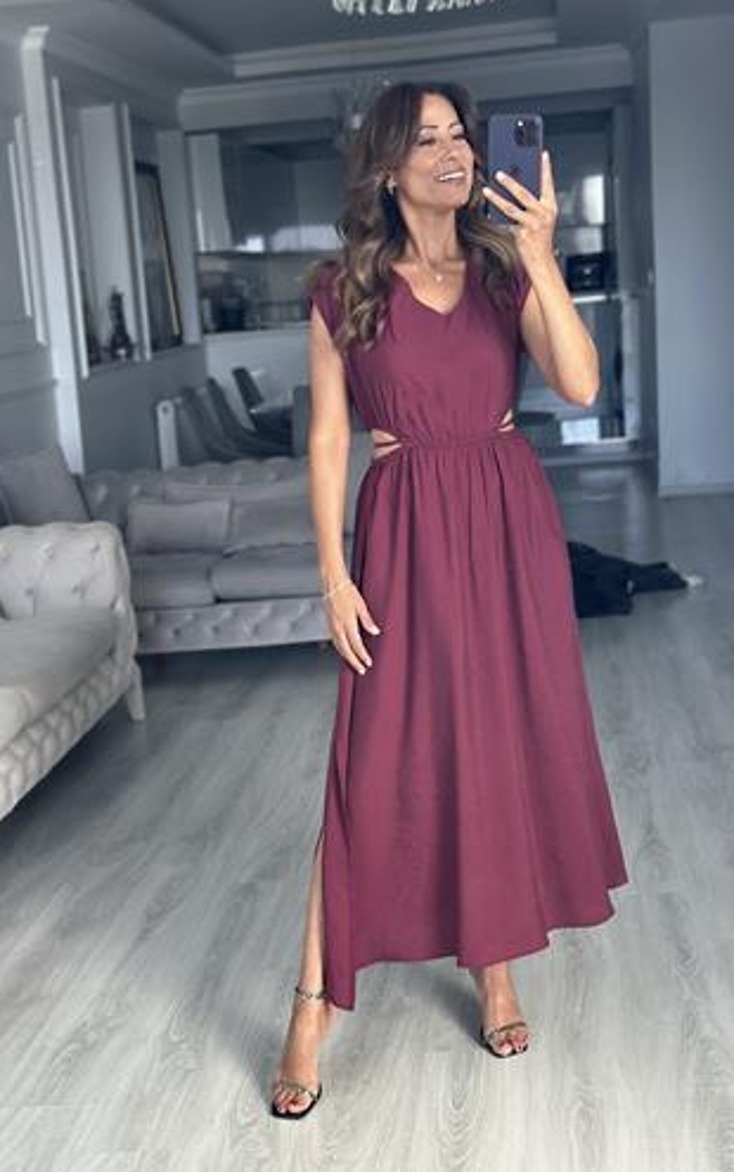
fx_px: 1662
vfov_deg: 38.8
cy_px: 592
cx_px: 426
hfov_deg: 24.9
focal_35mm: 52
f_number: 1.78
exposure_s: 1/140
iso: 125
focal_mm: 6.86
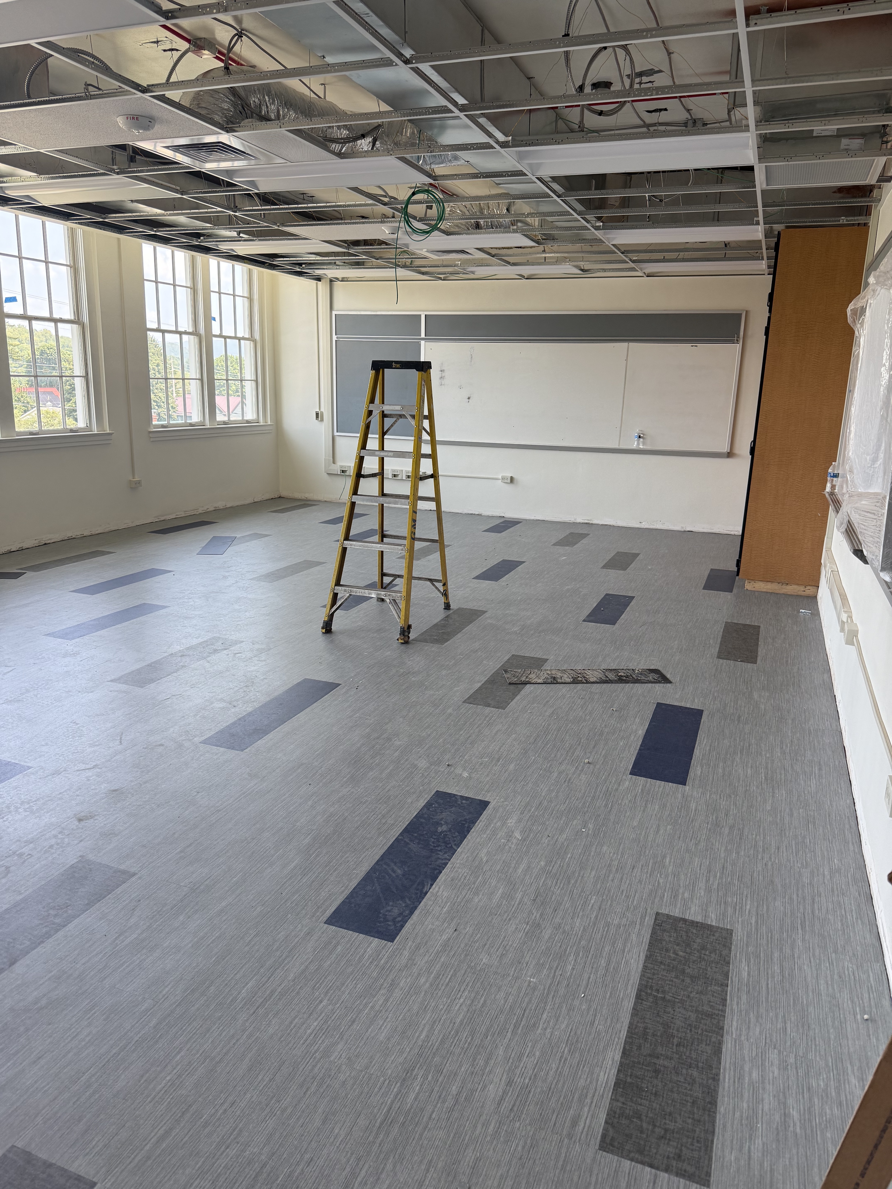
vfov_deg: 71.6
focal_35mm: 24
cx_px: 446
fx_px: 825
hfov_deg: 56.8
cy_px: 594
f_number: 1.78
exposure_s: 1/240
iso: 125
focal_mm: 6.76
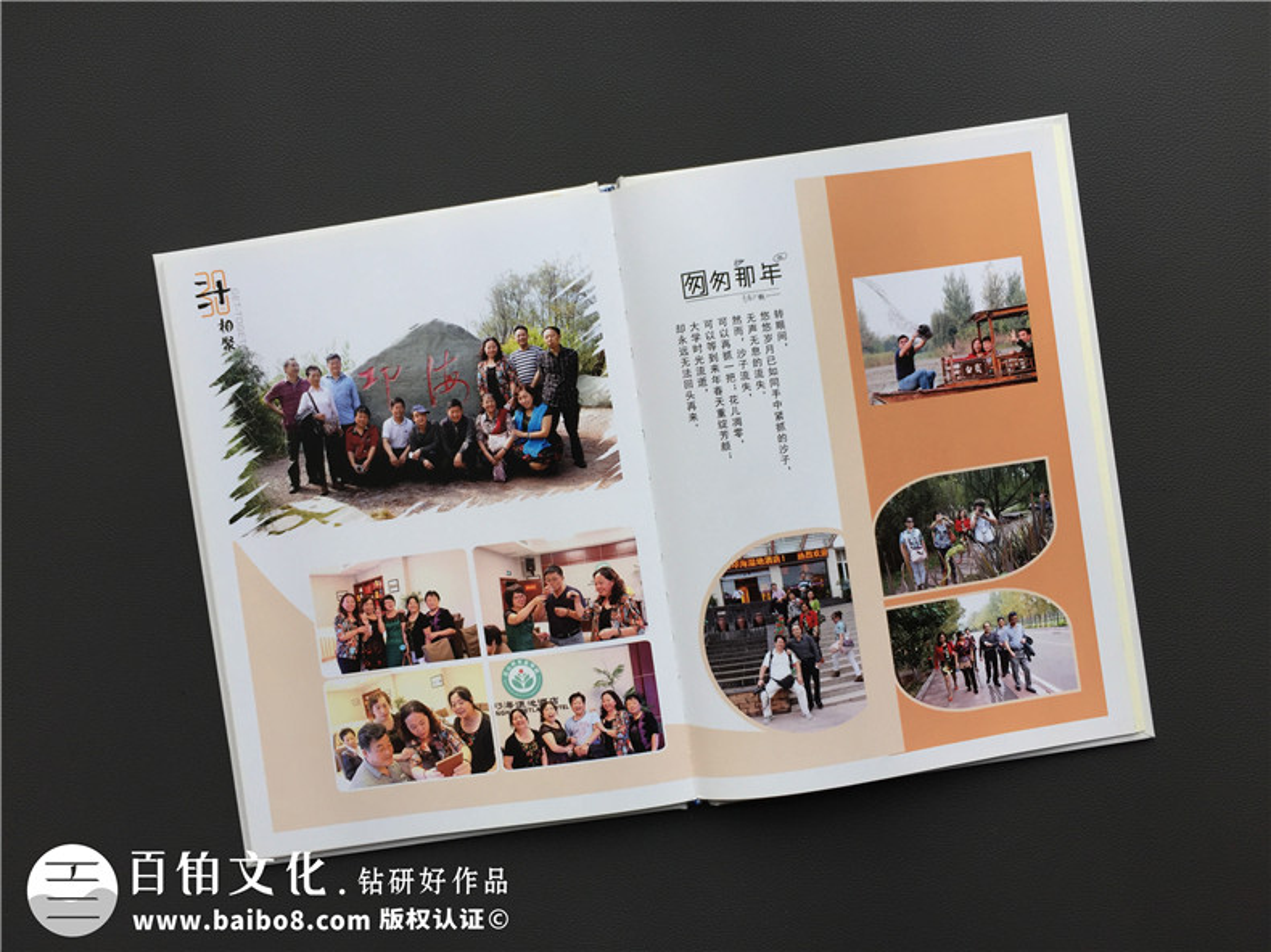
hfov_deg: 61.7
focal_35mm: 29
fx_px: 1064
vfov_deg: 48.2
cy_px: 476
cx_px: 636
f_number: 2.2
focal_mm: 4.15
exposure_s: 1/222
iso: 32
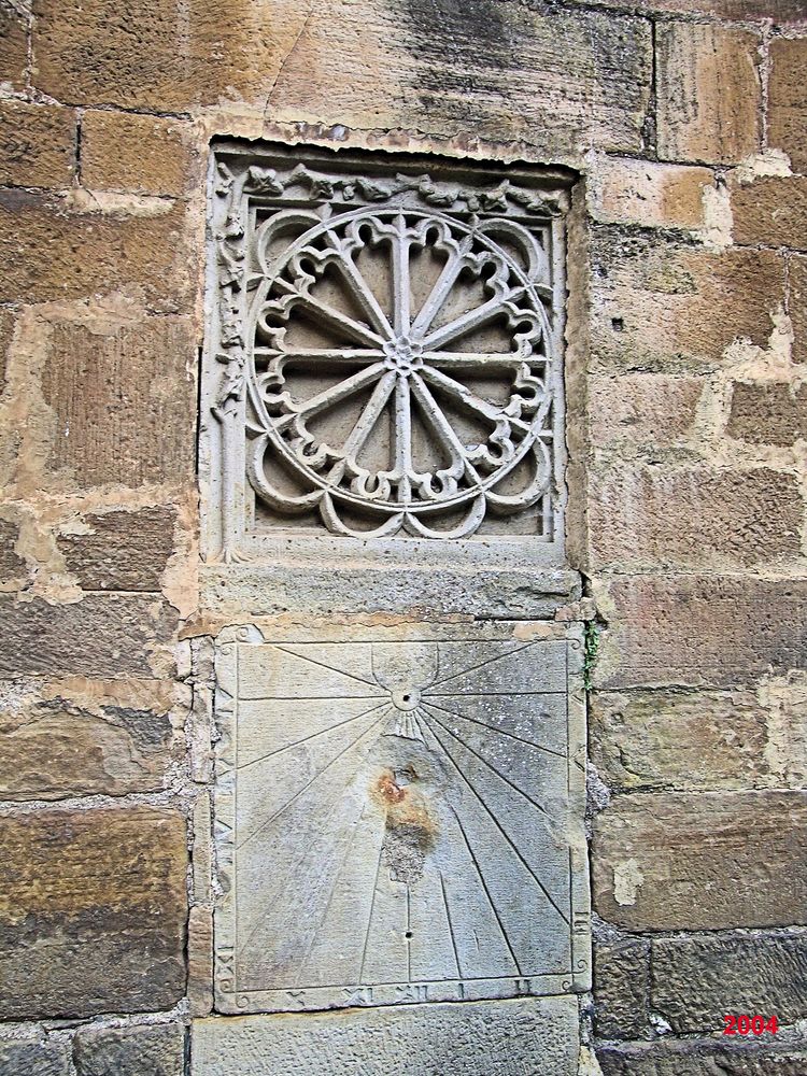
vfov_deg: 47.9
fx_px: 1212
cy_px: 538
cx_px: 404
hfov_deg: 36.8
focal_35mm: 39
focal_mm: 8
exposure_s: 1/88.5
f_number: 4.4
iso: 50
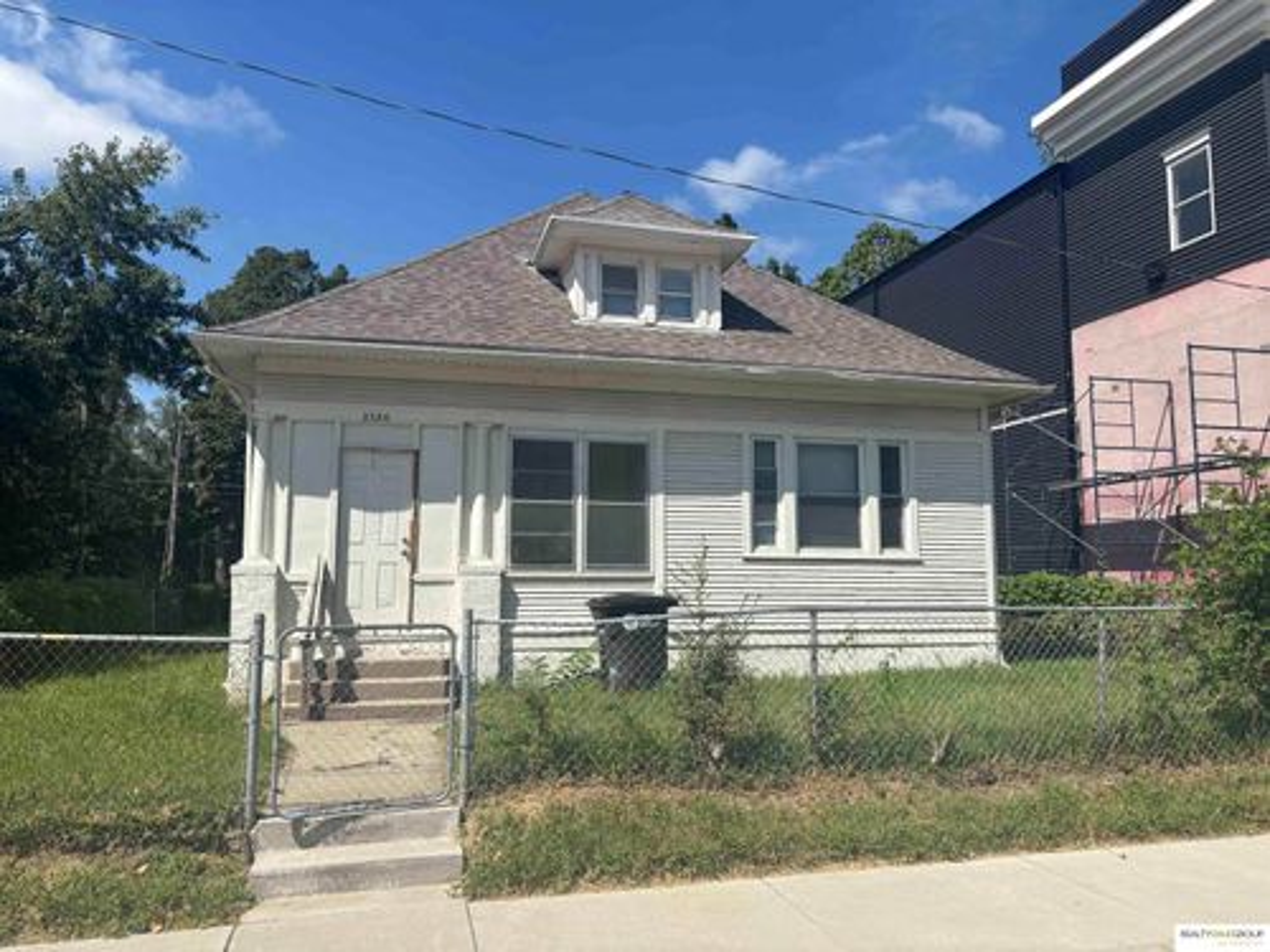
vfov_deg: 53.1
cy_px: 476
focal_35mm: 26
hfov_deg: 67.3
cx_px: 635
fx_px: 954
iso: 50
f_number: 1.6
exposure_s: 1/4255
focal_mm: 5.96
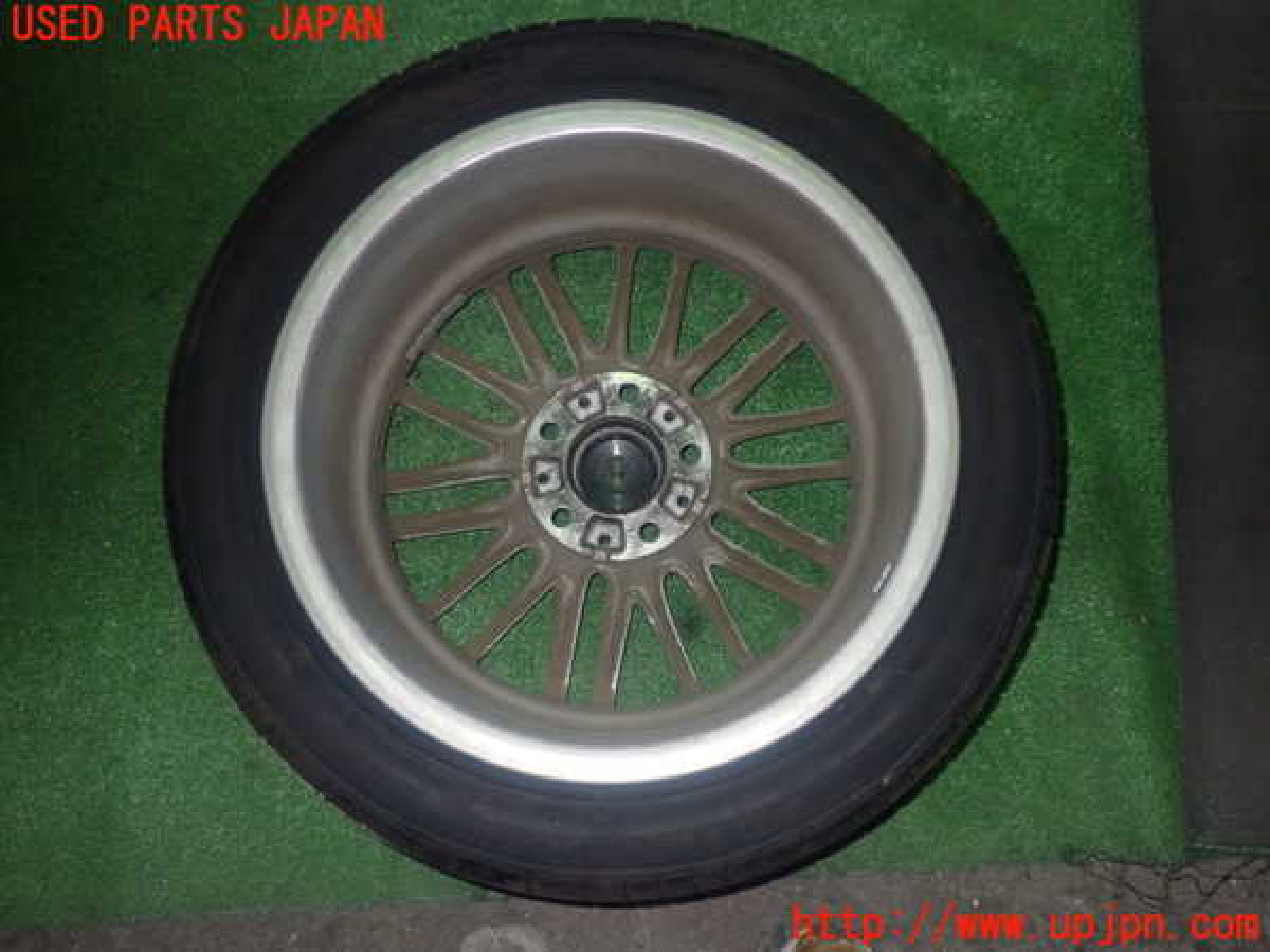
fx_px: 1174
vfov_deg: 44.2
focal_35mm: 32
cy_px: 476
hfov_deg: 56.8
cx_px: 635
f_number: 7.1
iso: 800
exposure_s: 1/30
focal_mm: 5.79
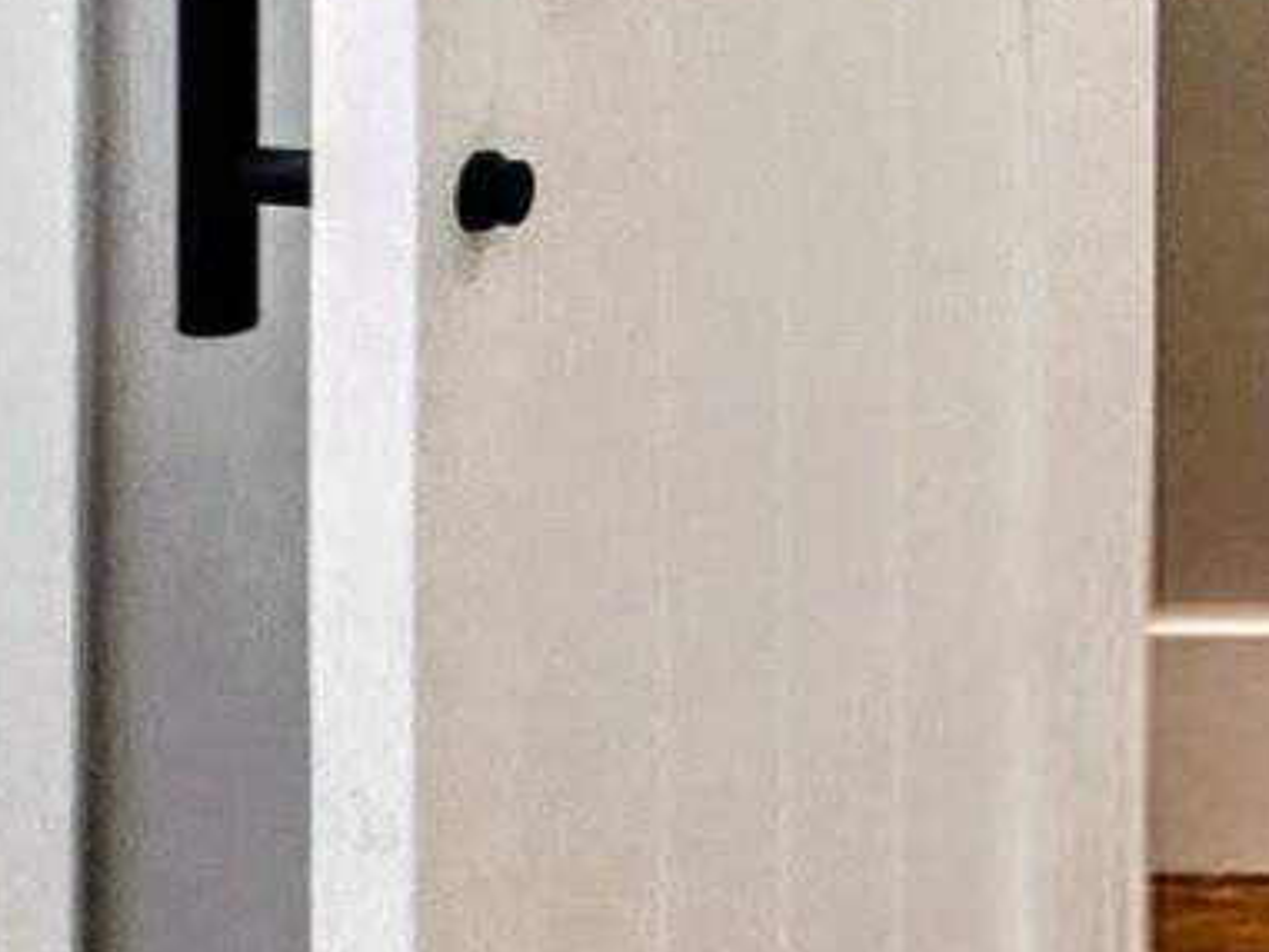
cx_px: 2022
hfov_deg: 10.5
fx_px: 6637
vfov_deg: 7.7
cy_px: -1311
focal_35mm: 181
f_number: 1.7
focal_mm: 6.3
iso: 250
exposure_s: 1/120
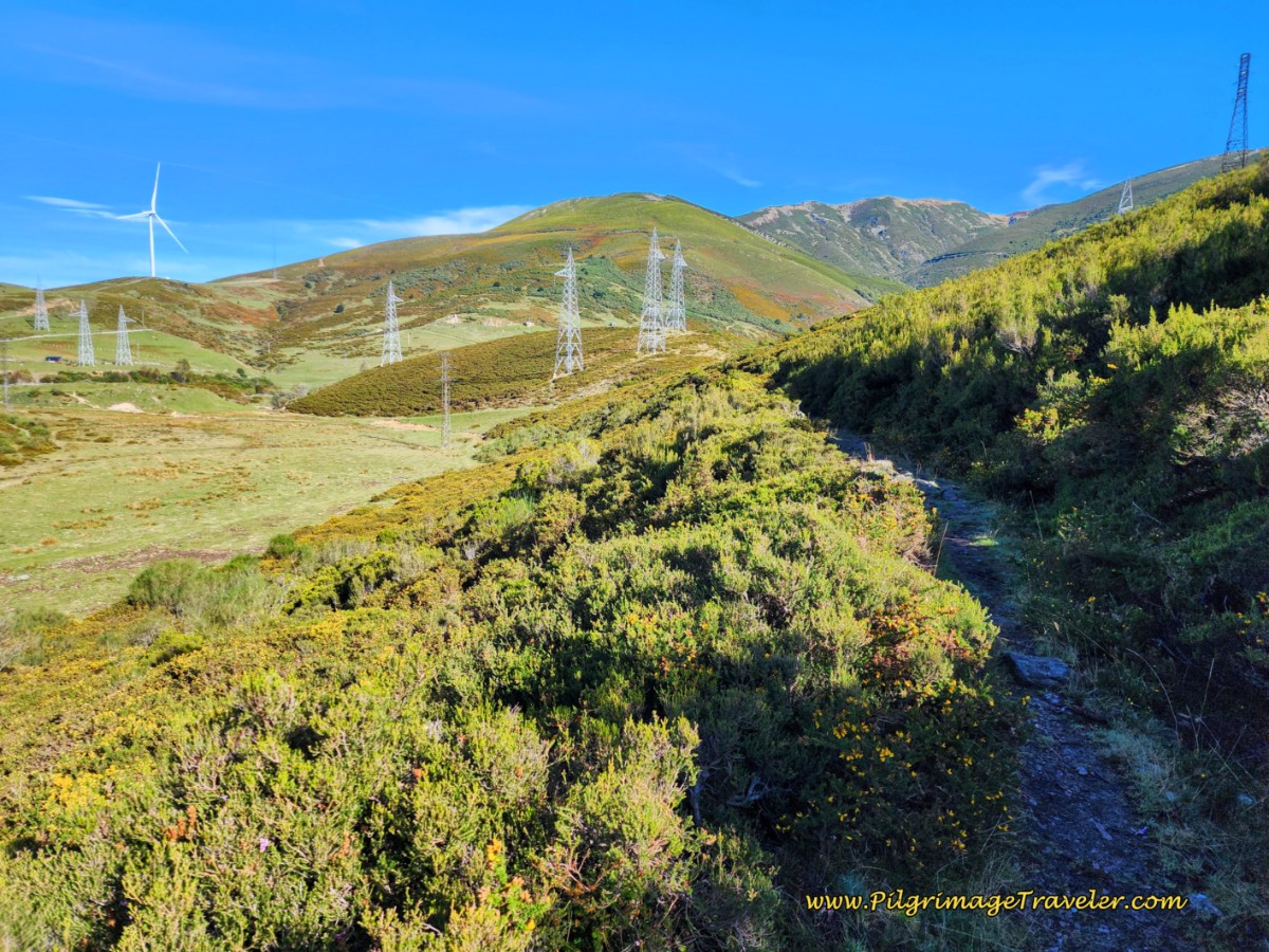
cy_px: 476
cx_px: 634
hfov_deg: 73.9
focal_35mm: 23
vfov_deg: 58.9
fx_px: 843
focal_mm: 6.4
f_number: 1.8
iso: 12
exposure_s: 1/582
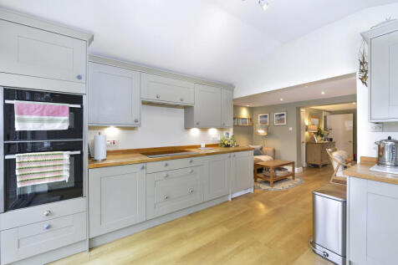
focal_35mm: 14
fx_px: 155
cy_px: 132
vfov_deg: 81.2
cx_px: 199
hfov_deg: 104.3
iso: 400
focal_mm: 14
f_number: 7.1
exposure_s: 1/10
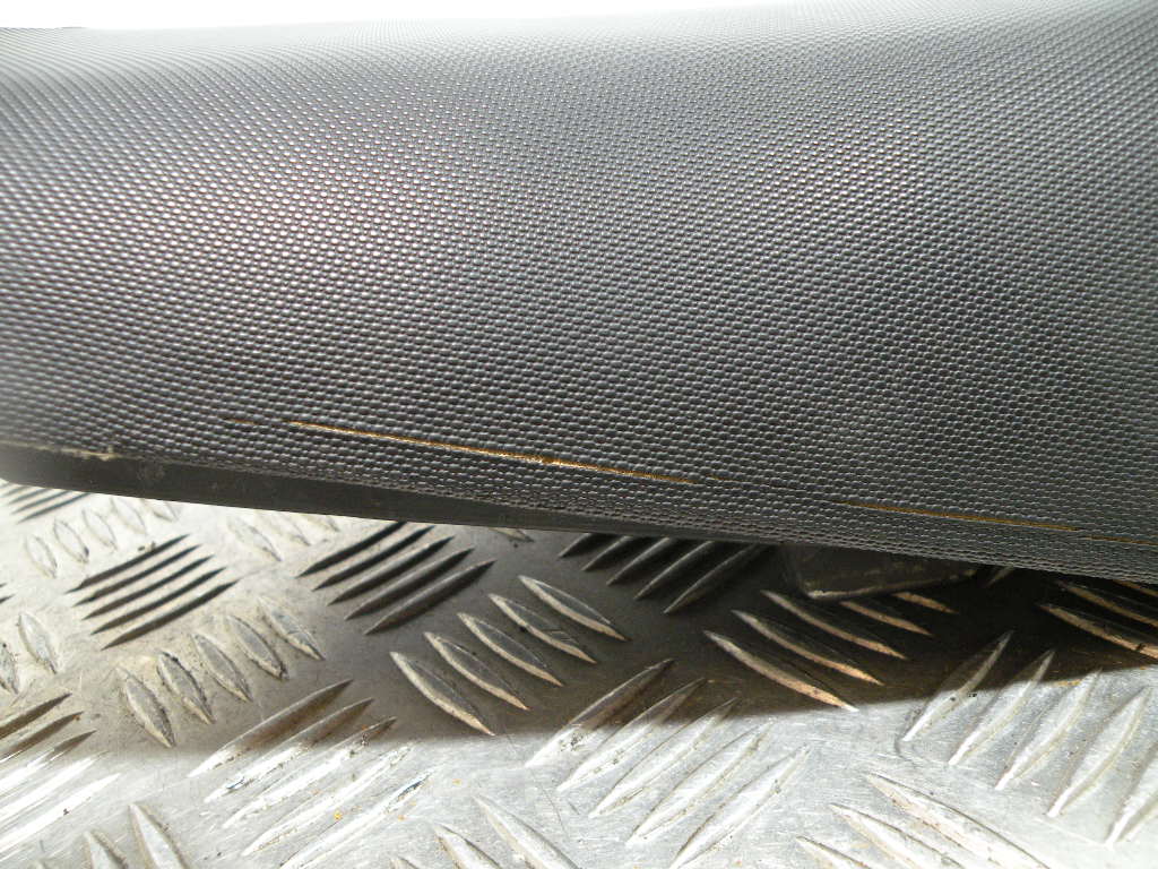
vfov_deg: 51.4
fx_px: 903
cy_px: 434
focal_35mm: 27
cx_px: 579
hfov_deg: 65.3
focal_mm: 4.7
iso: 255
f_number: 2.8
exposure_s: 1/60
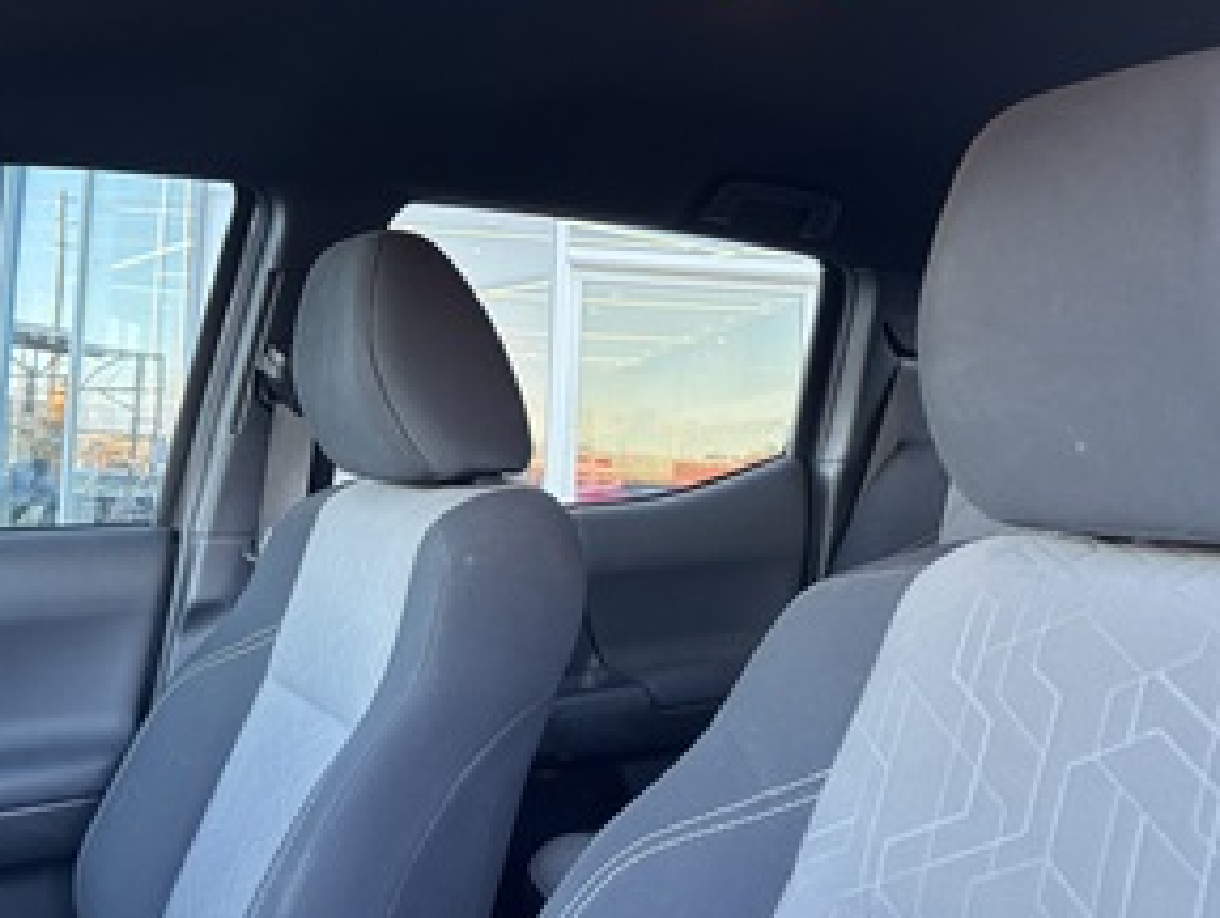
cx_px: 659
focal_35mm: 38
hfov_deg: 48.9
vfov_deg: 37.6
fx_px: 1341
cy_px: 346
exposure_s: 1/64
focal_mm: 5.96
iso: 125
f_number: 1.6
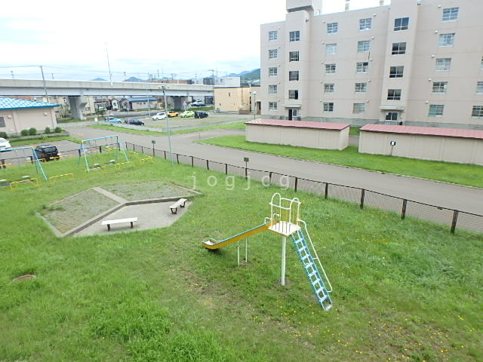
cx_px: 242
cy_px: 181
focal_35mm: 21
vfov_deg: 63.4
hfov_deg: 79.0
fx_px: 293
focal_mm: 3.7
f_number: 3.5
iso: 125
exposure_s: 1/500
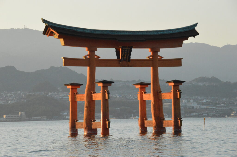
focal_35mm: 168
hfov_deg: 12.2
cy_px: 78
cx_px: 118
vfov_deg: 8.2
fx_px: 1105
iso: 3200
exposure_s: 1/2000
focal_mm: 112
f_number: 11
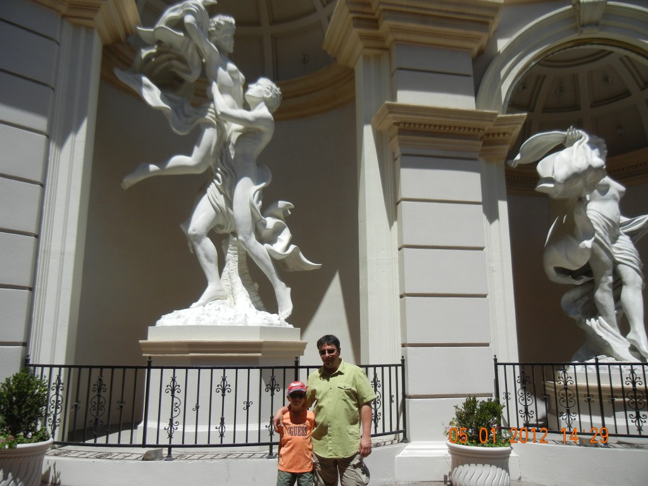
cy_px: 243
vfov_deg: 46.8
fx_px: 562
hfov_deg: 60.0
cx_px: 324
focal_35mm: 30
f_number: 7
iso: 160
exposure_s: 1/540
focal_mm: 5.4
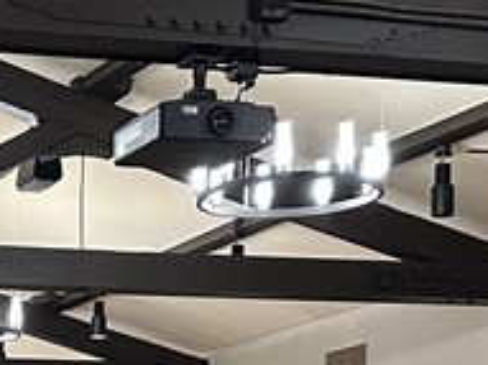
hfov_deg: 14.6
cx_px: -171
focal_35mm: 129
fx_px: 1817
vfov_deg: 10.8
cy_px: 633
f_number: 1.78
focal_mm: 6.86
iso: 500
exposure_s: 1/60
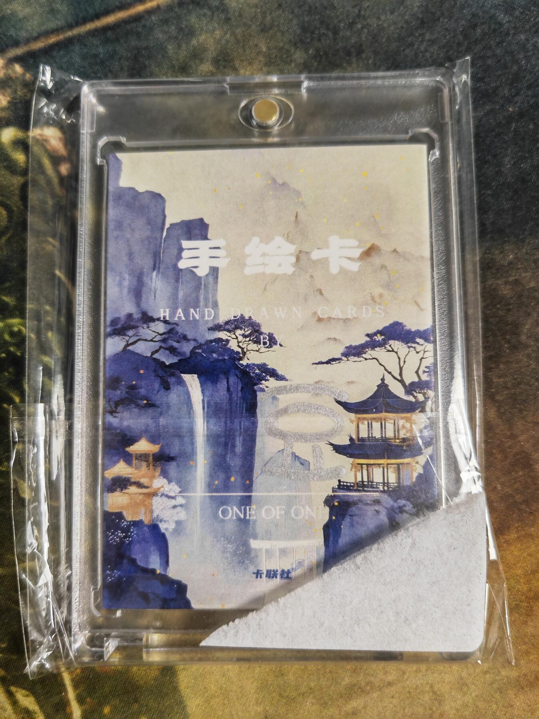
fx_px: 561
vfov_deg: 65.3
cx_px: 270
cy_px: 360
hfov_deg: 51.4
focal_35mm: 27
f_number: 1.8
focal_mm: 5.53
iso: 200
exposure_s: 1/100
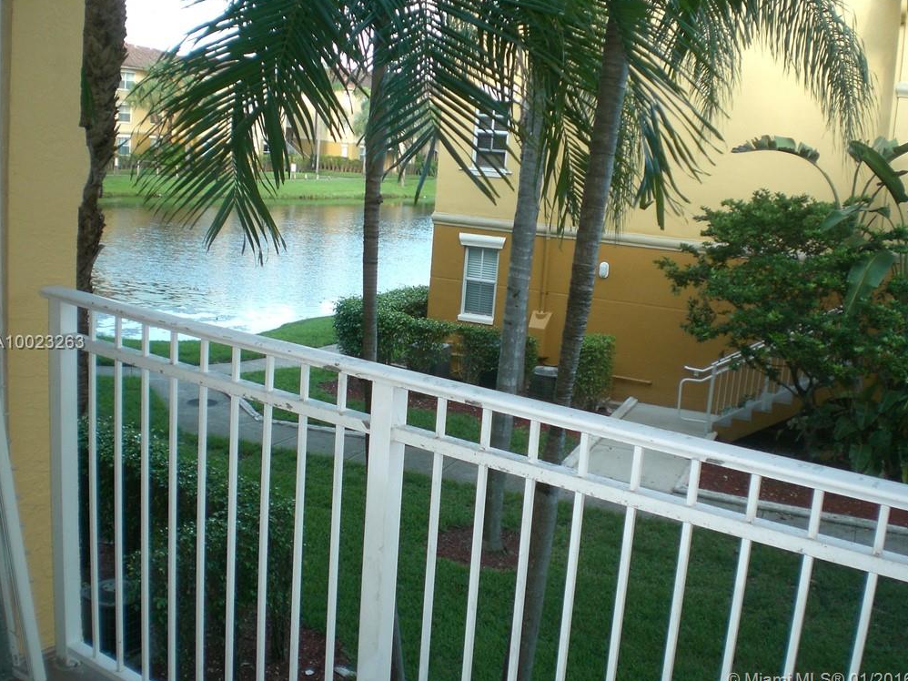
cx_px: 456
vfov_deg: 36.8
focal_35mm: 39
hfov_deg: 47.9
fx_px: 1023
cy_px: 343
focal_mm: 6.3
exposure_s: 1/160
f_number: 3.1
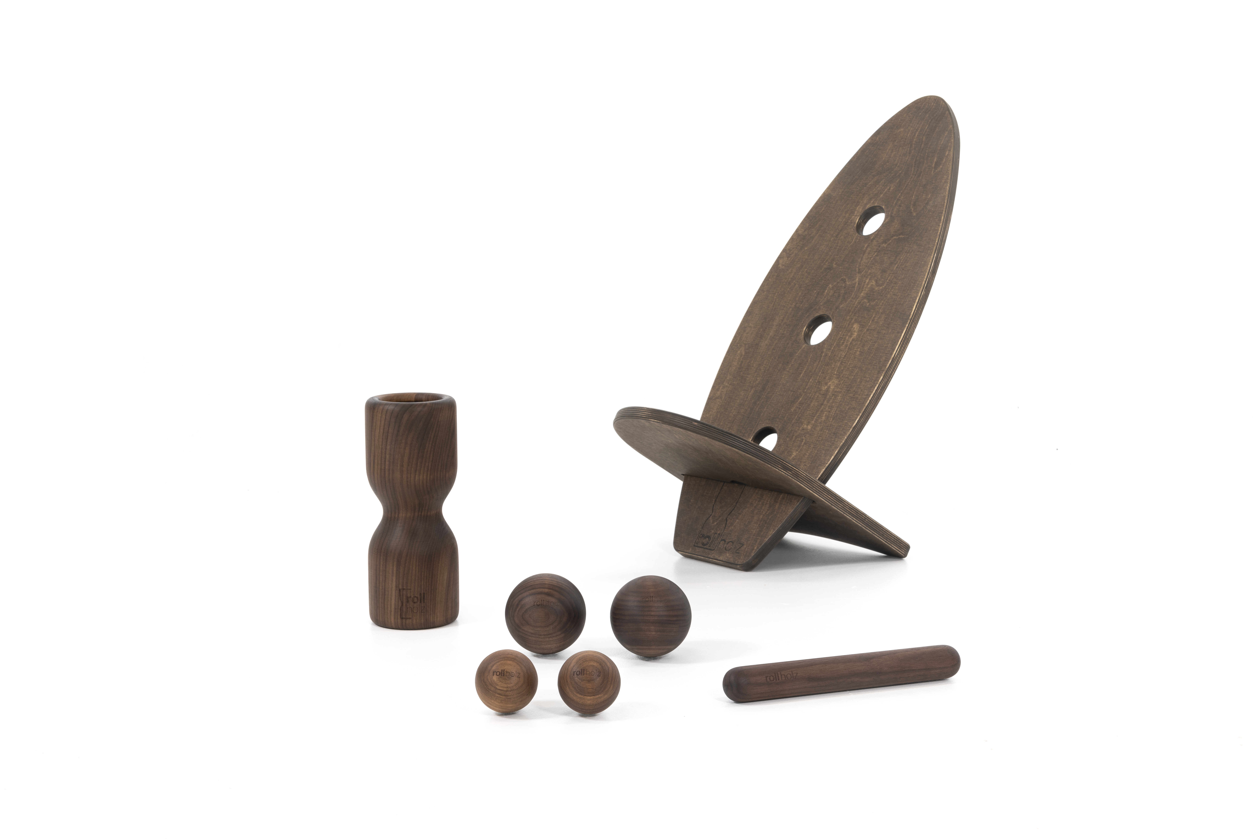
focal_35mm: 55
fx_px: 1922
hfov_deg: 36.2
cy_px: 420
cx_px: 629
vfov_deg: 24.6
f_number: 13
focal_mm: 55
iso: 100
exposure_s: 1/3
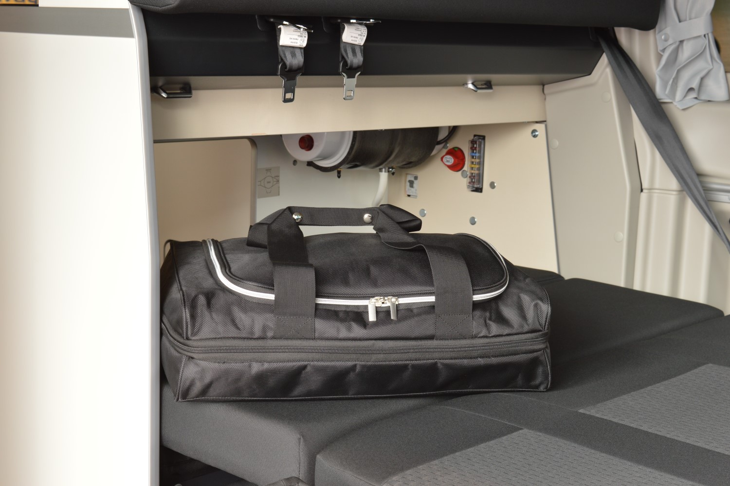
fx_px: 1217
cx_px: 365
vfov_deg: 22.6
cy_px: 243
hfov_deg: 33.4
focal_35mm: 60
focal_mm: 40
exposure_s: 1.3
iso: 200
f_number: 11
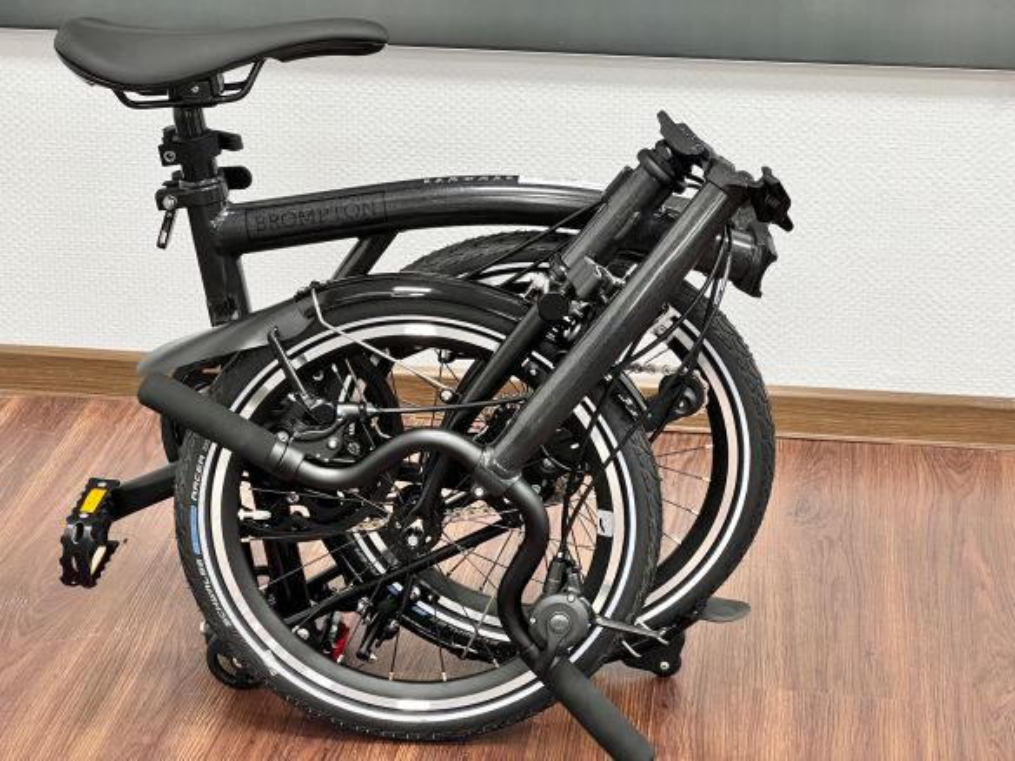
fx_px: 2258
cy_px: 380
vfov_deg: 19.1
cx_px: 508
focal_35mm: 77
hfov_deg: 25.3
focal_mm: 9
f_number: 2.8
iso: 320
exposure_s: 1/50
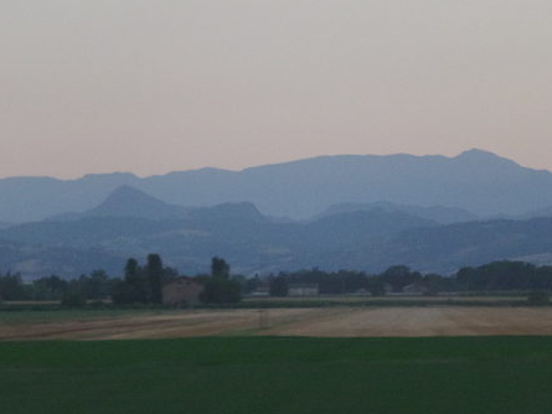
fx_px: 4578
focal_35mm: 287
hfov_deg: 6.9
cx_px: 305
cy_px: 175
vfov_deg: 5.2
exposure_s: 1/20
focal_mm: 38.3
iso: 800
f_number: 6.3
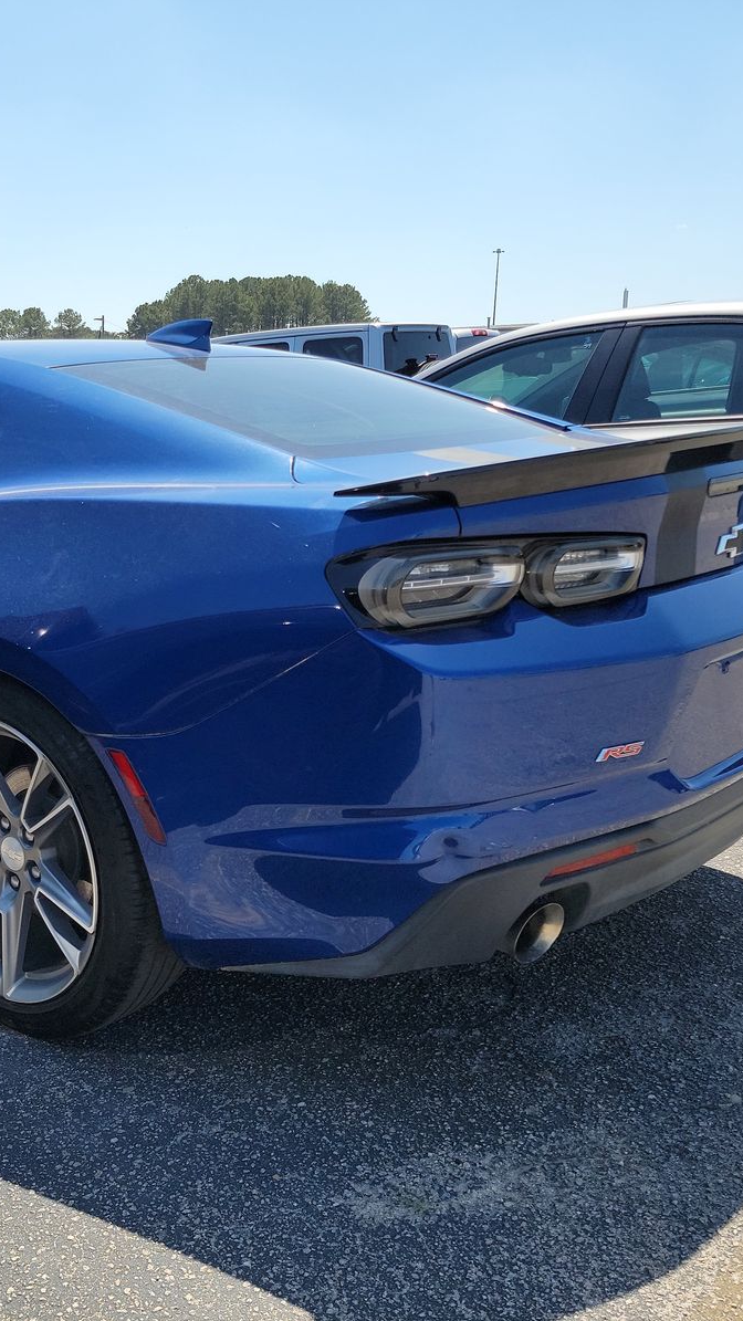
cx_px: 130
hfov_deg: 32.6
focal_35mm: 35
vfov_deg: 56.6
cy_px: 660
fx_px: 1226
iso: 50
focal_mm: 6.7
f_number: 1.8
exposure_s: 1/614
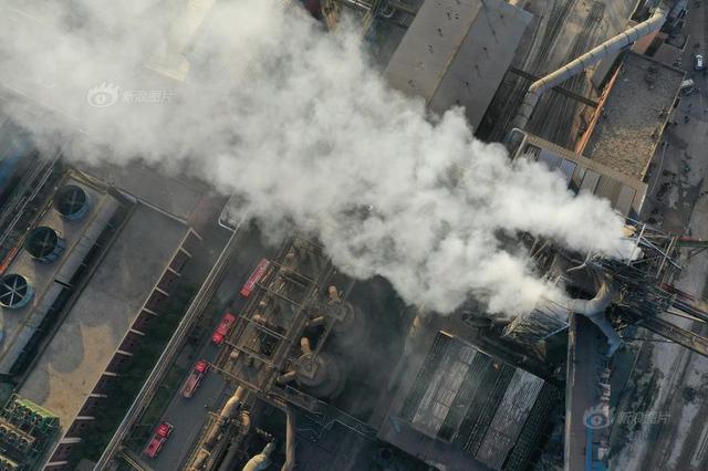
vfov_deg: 46.4
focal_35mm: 28
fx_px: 550
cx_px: 354
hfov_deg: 65.5
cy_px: 236
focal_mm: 10.26
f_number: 5
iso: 100
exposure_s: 1/240
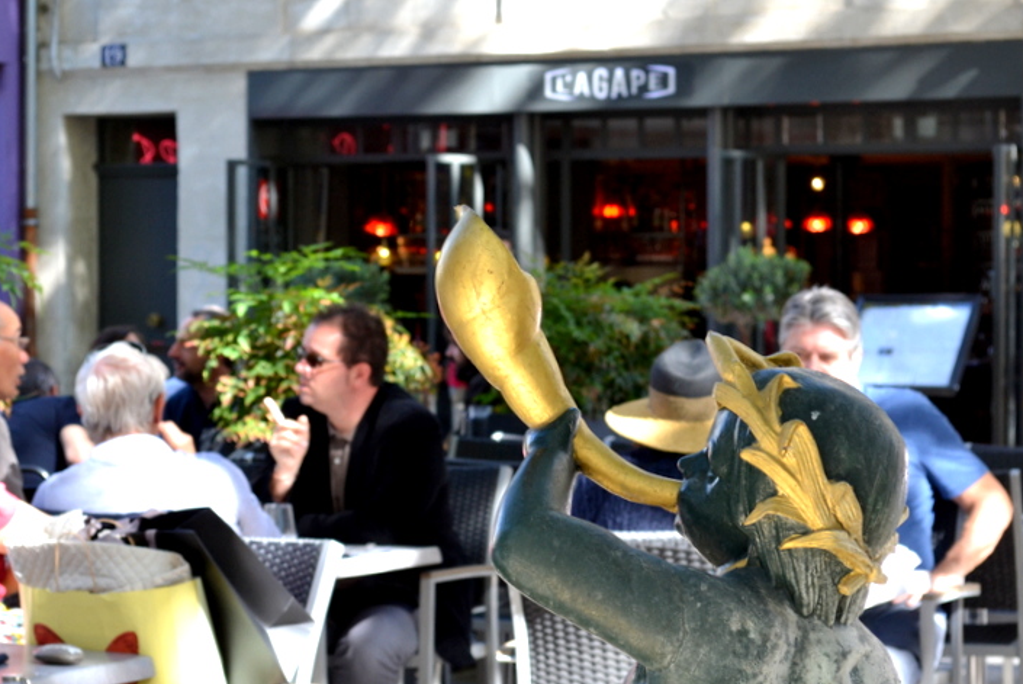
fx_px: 2660
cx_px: 485
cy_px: 353
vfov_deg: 14.6
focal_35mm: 94
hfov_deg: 21.8
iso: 400
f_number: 8
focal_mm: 55
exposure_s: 1/80
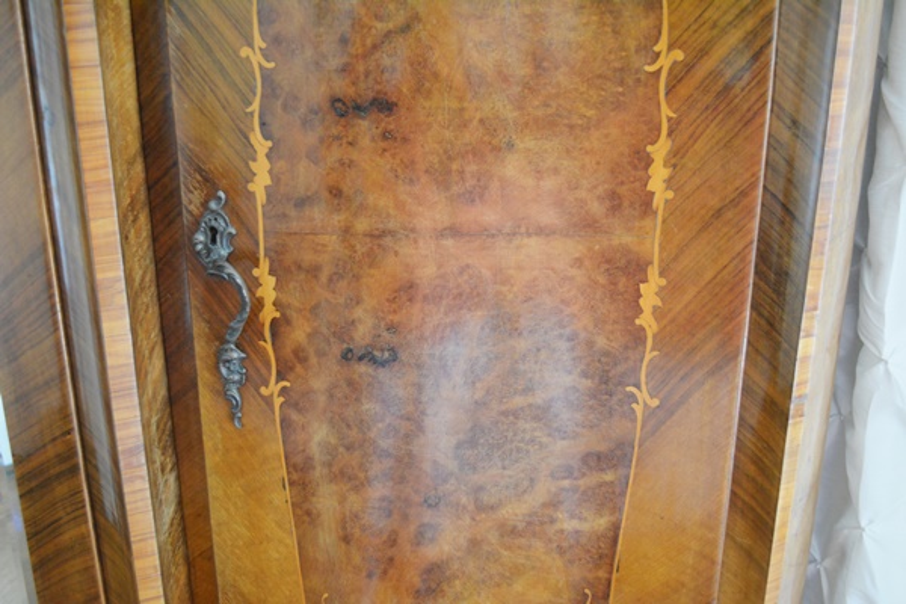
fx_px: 906
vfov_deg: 36.9
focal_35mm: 36
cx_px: 453
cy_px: 302
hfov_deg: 53.1
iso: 1250
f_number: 4
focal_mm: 24
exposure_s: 1/30
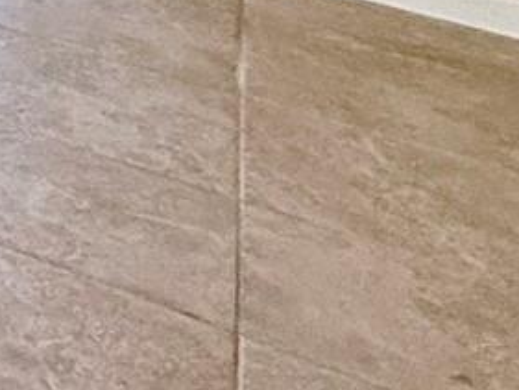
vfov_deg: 11.0
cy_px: -673
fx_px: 1530
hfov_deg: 10.5
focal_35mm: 102
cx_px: -1165
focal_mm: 2.22
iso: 400
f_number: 2.2
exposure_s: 1/120
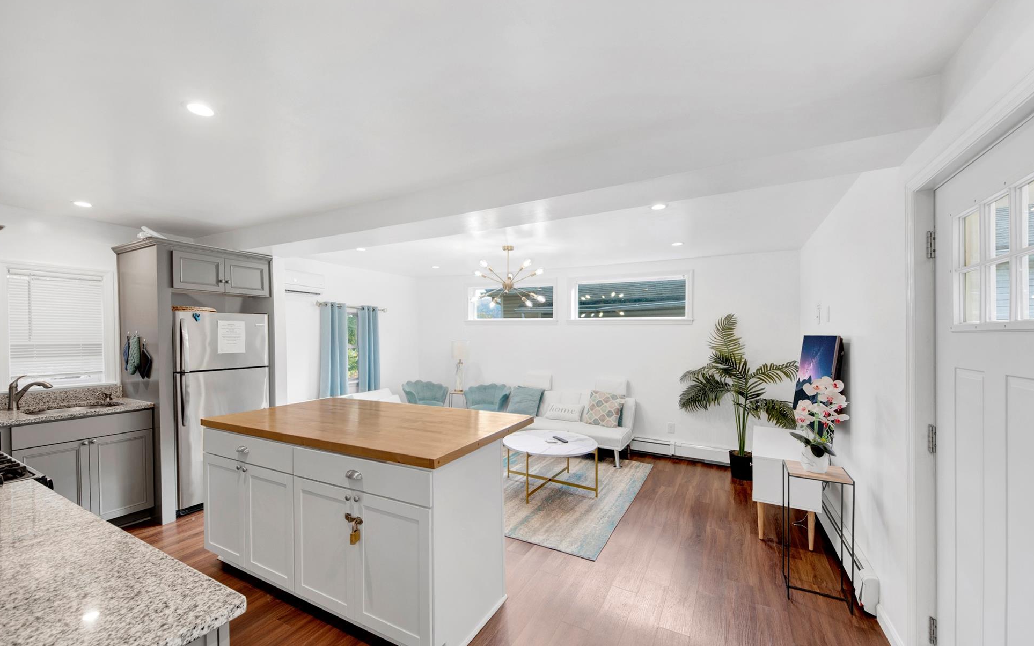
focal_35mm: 13
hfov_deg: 109.3
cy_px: 335
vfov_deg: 82.8
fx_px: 366
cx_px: 501
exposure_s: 1/3
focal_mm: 8
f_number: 8
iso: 100
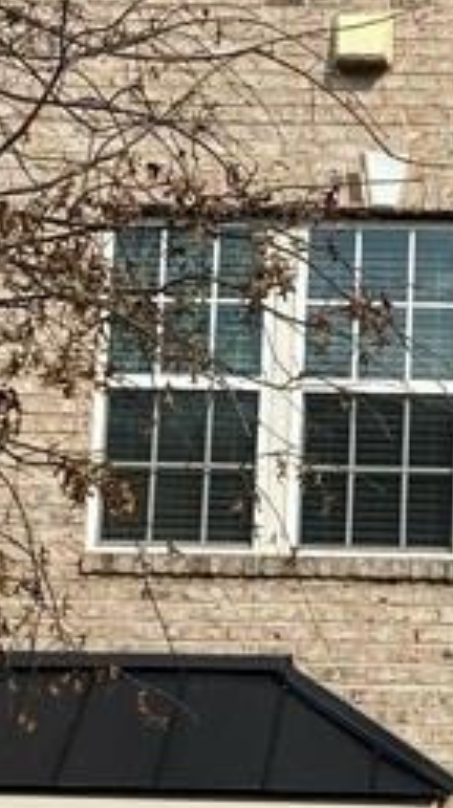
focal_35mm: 113
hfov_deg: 10.6
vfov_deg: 19.0
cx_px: 390
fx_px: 2420
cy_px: 412
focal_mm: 4.25
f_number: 1.8
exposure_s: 1/2817
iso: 32
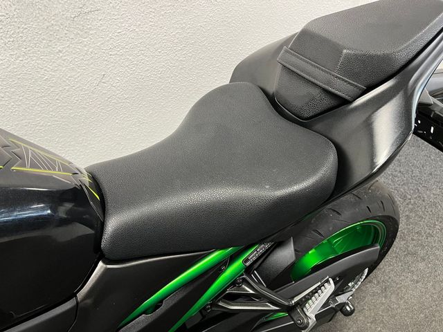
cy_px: 166
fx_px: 333
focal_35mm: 26
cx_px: 222
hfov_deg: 67.3
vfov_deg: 53.1
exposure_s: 1/50
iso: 200
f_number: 1.6
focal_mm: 5.1
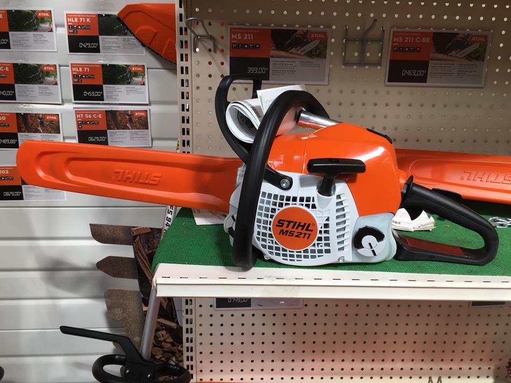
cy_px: 192
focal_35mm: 29
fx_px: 428
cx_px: 256
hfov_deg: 61.7
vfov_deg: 48.2
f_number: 2.2
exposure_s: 1/100
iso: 32
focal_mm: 4.15
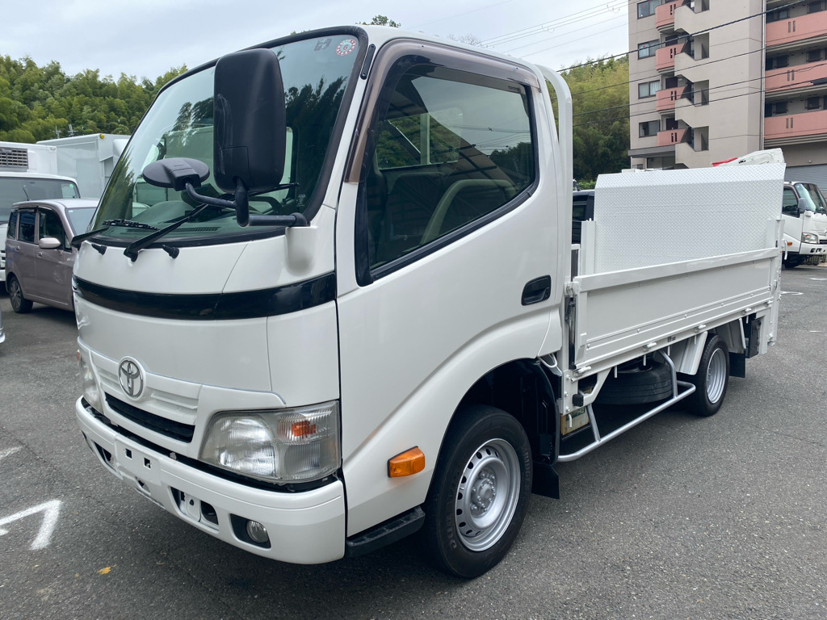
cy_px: 310
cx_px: 414
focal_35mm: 26
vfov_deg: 53.1
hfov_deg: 67.3
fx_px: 621
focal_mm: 4.25
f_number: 1.8
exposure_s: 1/858
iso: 32
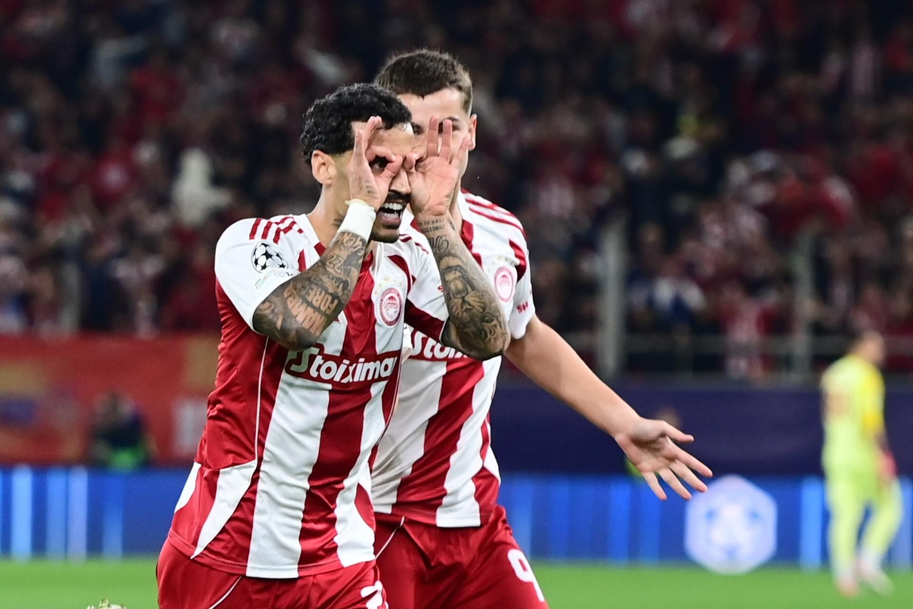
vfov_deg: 8.6
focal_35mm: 160
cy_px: 304
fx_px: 4058
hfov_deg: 12.8
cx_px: 456
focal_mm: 160
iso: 2500
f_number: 3.2
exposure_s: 1/1000
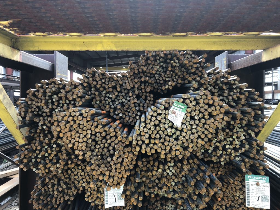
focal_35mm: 28
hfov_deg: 63.4
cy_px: 105
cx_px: 140
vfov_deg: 49.7
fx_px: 226
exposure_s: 1/120
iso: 25
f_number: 1.8
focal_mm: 3.99
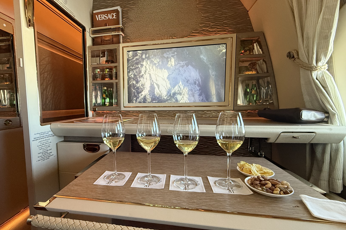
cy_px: 121
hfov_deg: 89.1
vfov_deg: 67.3
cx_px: 143
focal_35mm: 18
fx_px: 173
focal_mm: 2.22
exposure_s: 1/58
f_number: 2.2
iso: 500
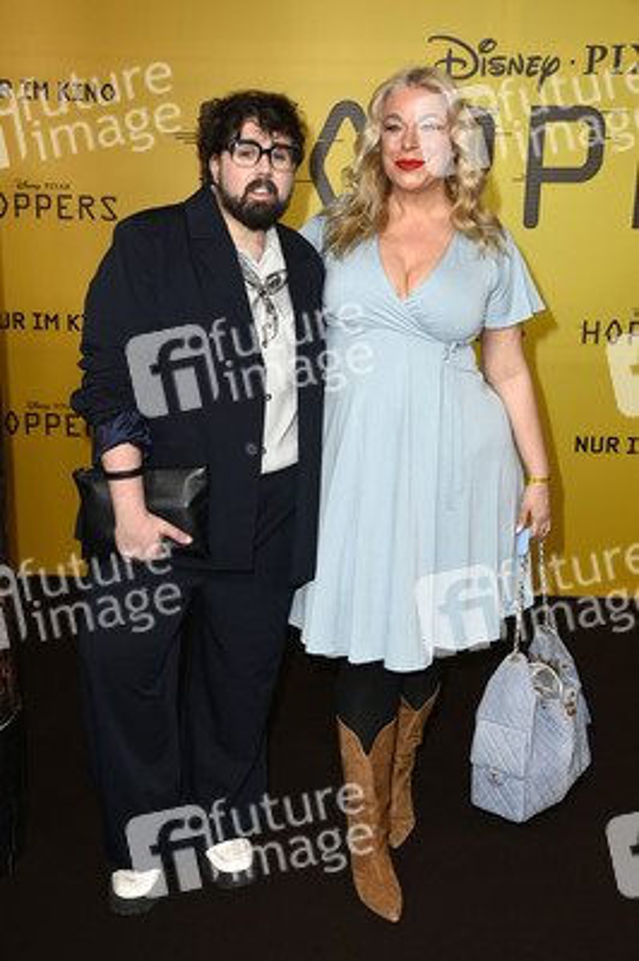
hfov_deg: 31.8
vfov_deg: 46.4
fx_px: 1120
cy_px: 480
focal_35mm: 42
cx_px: 320
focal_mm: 42
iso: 800
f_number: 5.6
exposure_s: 1/250
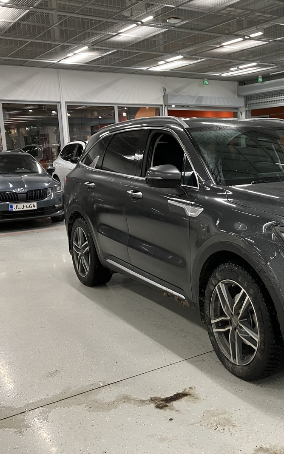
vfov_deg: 49.3
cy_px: 227
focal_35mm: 40
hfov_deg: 30.1
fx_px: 495
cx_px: 276
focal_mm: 3.99
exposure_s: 1/55
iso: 100
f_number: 1.8
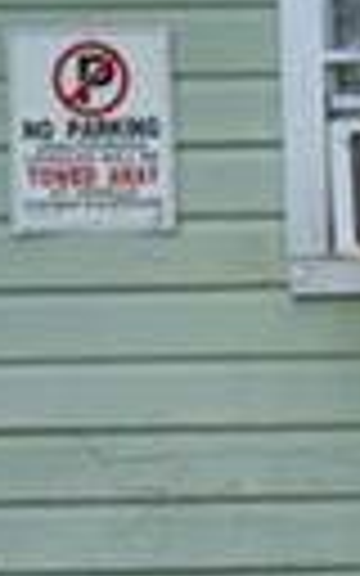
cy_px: 214
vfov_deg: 7.4
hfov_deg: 4.0
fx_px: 4474
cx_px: 1989
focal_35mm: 285
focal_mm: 35
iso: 100
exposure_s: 1/60
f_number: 9
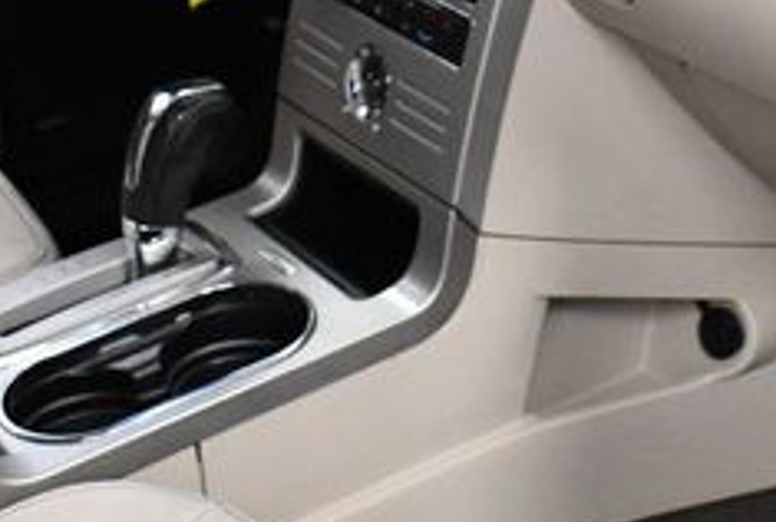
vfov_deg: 13.9
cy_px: 35
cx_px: 571
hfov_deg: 20.6
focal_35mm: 98
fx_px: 2118
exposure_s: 1/125
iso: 2200
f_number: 3.5
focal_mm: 18
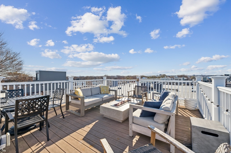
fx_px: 90
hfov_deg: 104.3
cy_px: 76
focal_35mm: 14
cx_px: 116
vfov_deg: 81.1
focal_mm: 14
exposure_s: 1/400
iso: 100
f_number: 8
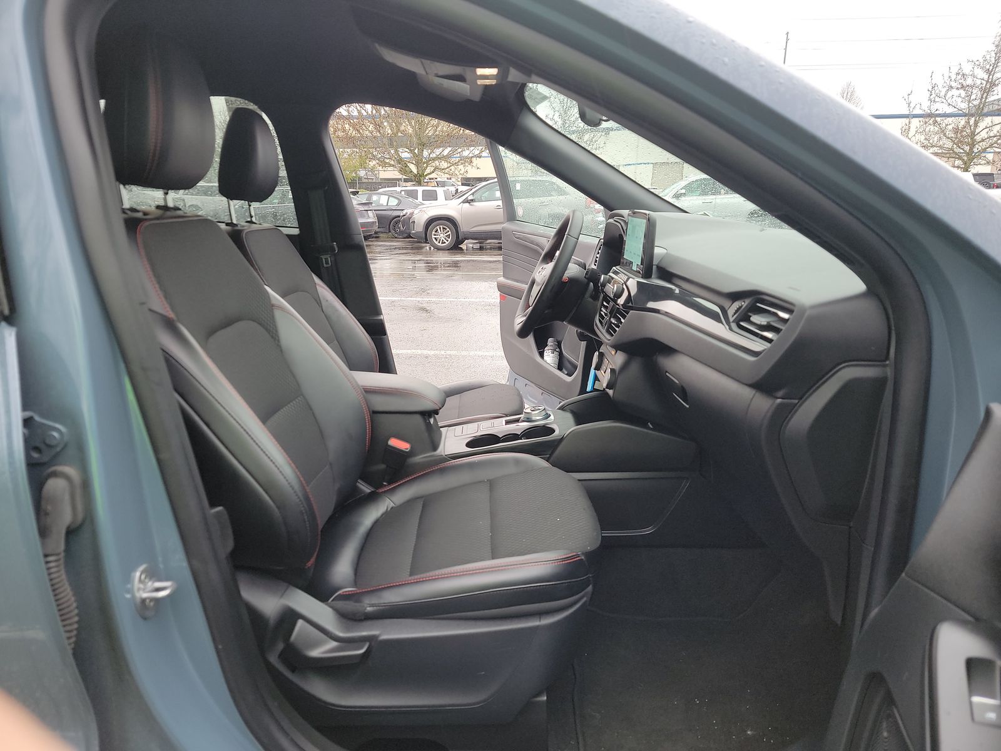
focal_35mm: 24
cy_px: 376
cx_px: 500
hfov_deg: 71.6
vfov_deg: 56.8
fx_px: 694
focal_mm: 6.7
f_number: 1.8
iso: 188
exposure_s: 1/59
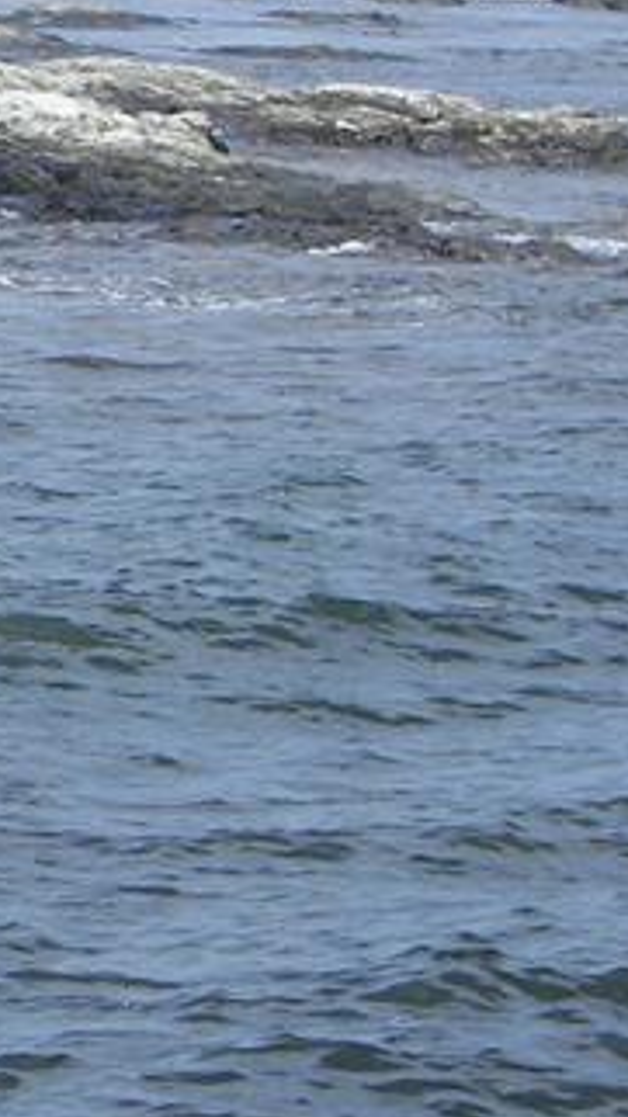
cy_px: 316
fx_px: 10071
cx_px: -1076
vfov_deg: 6.3
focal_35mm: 340
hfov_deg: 3.5
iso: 64
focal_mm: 16.3
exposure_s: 1/800
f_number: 3.2
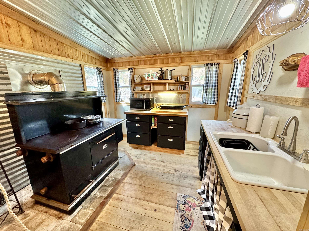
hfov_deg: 102.1
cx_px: 154
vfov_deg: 85.7
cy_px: 116
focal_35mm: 14
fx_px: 125
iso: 250
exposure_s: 1/60
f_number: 2.2
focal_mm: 2.22
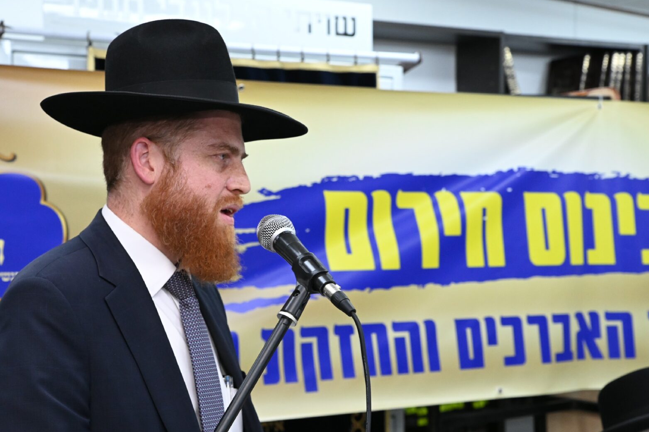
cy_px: 267
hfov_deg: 28.0
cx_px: 266
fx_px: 1298
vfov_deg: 18.9
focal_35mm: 72
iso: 3200
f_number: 5
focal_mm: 55
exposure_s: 1/200
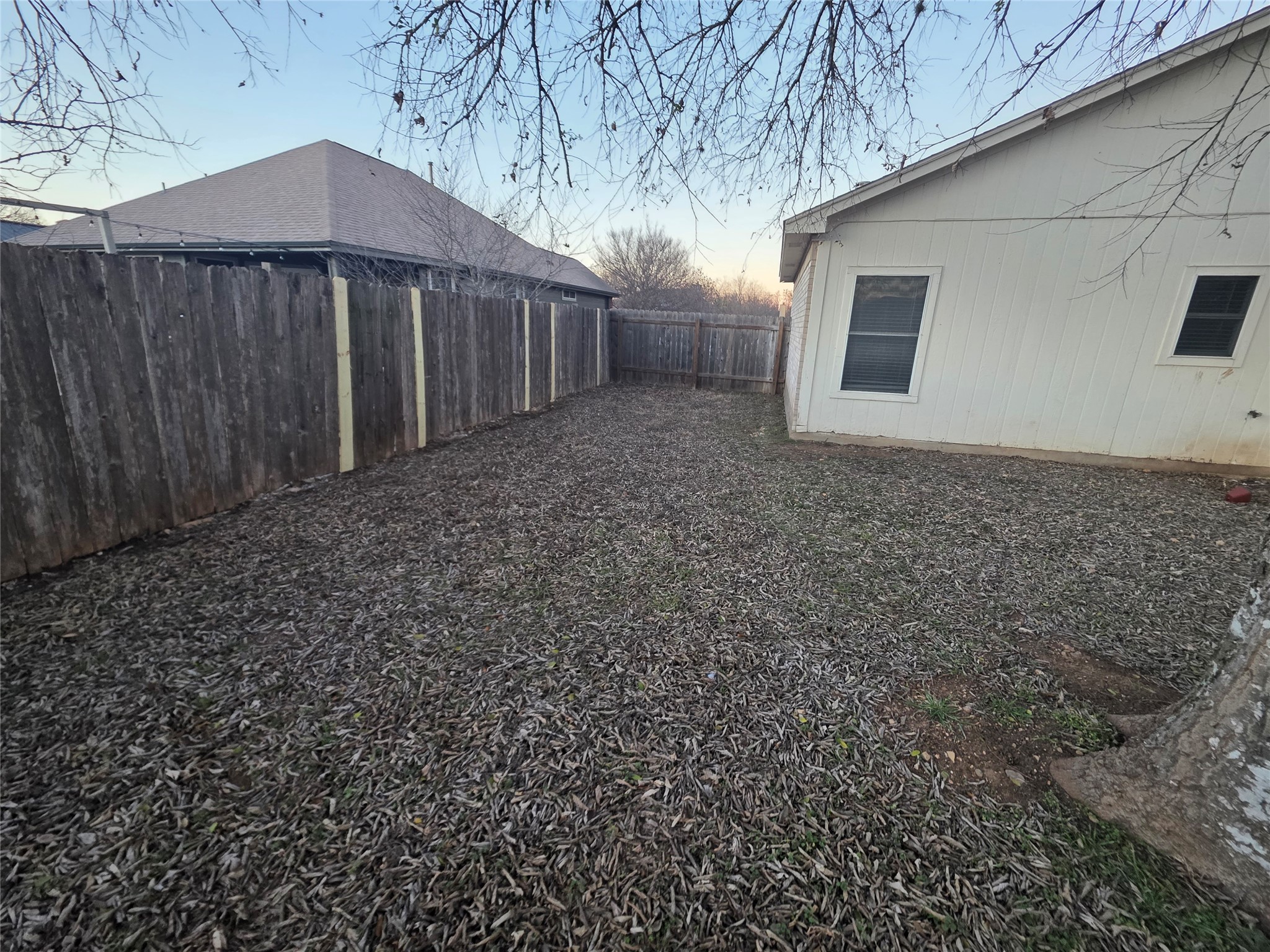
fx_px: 477
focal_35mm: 13
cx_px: 635
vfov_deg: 89.9
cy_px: 476
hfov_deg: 106.2
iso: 160
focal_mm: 2.2
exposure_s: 1/120
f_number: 1.9
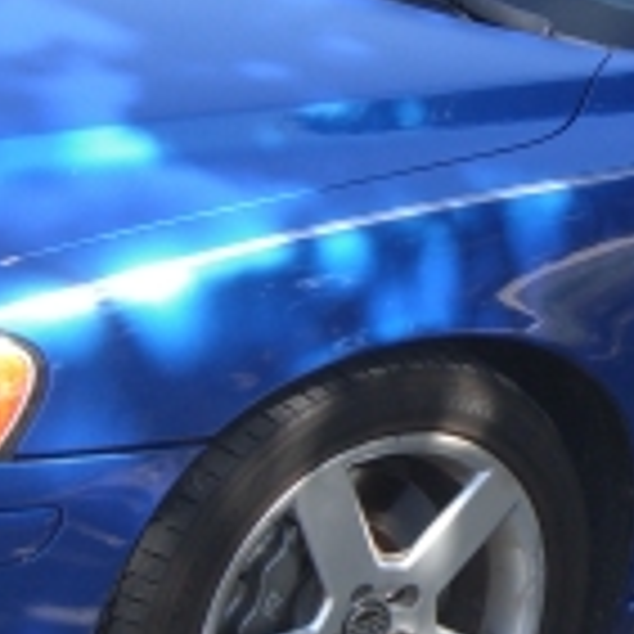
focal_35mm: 152
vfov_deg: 11.5
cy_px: 274
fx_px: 3150
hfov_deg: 11.5
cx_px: 495
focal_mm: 7.9
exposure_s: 1/200
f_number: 2.8
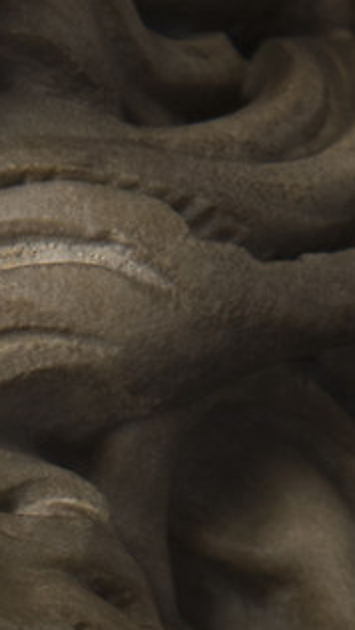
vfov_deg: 3.6
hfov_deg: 2.0
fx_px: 9980
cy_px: 1306
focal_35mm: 597
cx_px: -517
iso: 250
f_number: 4
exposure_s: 1/100
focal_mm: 75
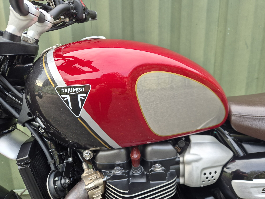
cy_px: 100
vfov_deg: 58.9
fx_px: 176
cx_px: 132
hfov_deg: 73.9
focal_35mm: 23
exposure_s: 1/180
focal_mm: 5.4
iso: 80
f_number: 1.8
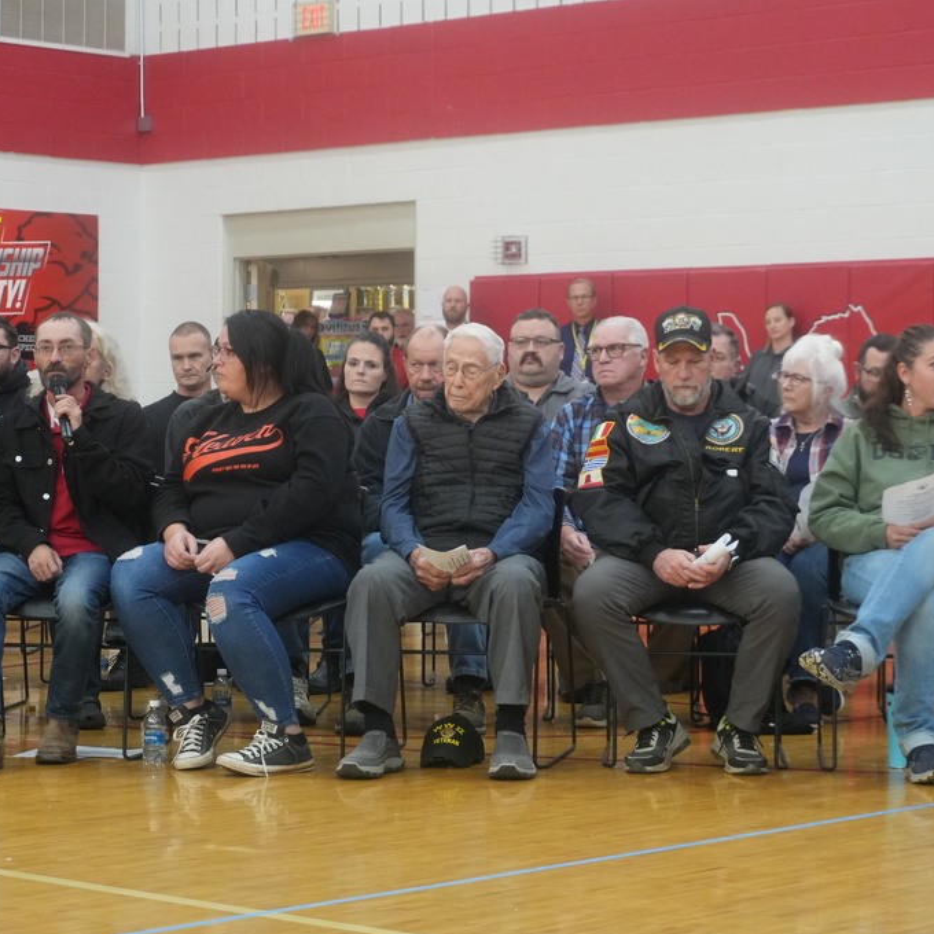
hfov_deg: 18.1
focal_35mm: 96
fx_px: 2931
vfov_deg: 18.1
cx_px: 453
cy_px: 468
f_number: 5.6
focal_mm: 50
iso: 3200
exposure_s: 1/160
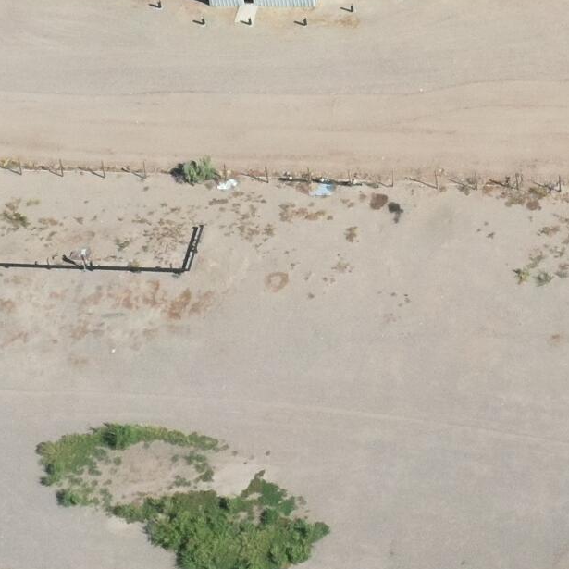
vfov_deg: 14.0
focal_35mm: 116
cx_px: 734
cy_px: -313
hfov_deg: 14.4
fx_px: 2157
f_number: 8
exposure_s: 1/1250
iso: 800
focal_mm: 10.26
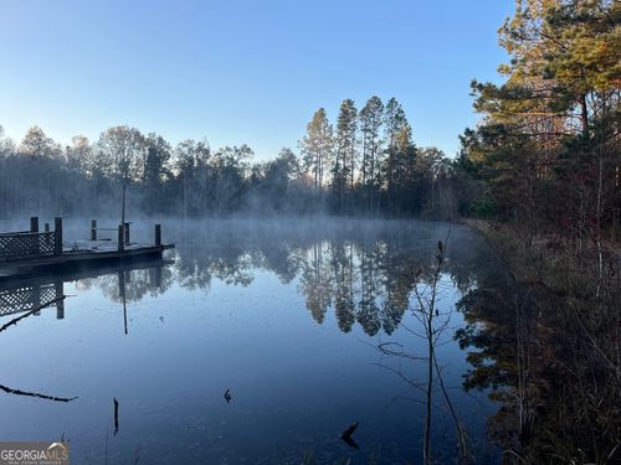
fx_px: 466
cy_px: 232
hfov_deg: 67.3
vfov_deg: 53.1
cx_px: 310
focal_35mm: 26
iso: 50
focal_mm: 5.1
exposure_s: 1/793
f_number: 1.6
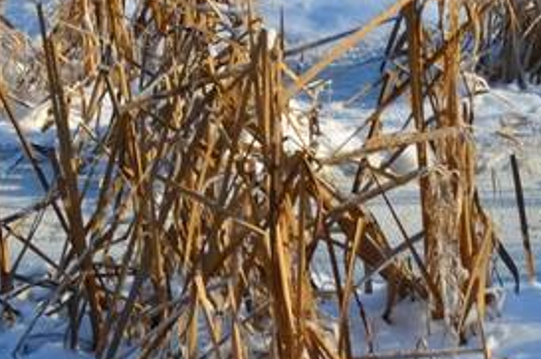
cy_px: -5
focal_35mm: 158
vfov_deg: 8.6
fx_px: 2370
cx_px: 602
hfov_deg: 12.8
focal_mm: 24
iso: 100
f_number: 7.1
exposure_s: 1/125
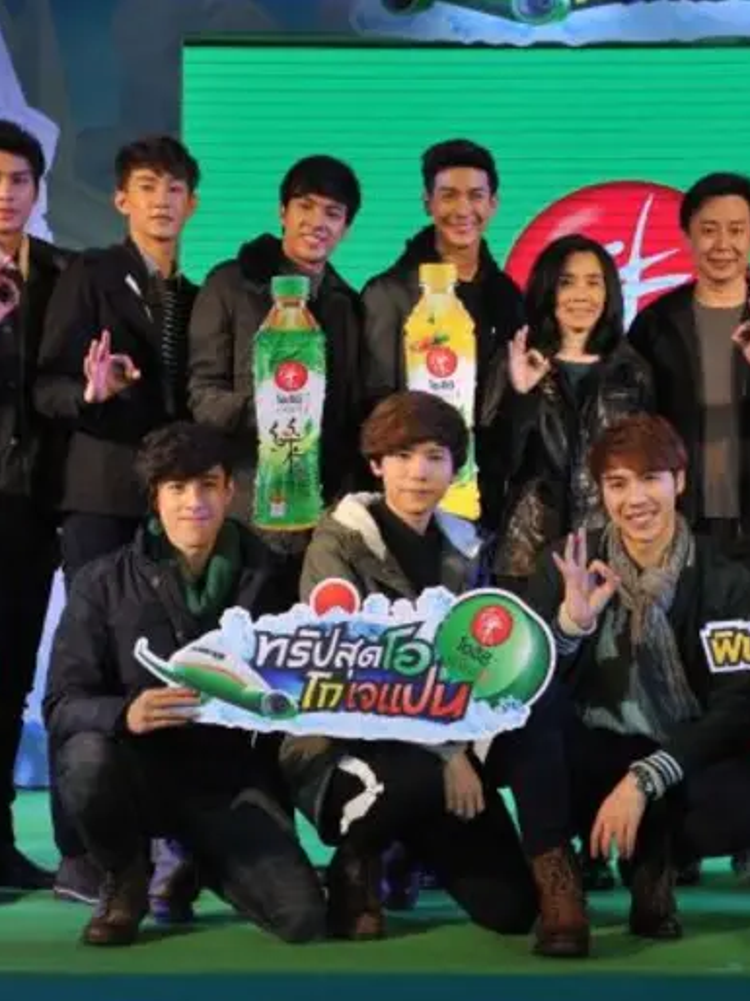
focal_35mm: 70
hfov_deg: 20.8
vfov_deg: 27.8
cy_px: 503
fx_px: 2024
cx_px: 571
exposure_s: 1/400
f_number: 5.6
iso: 1250
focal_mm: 48
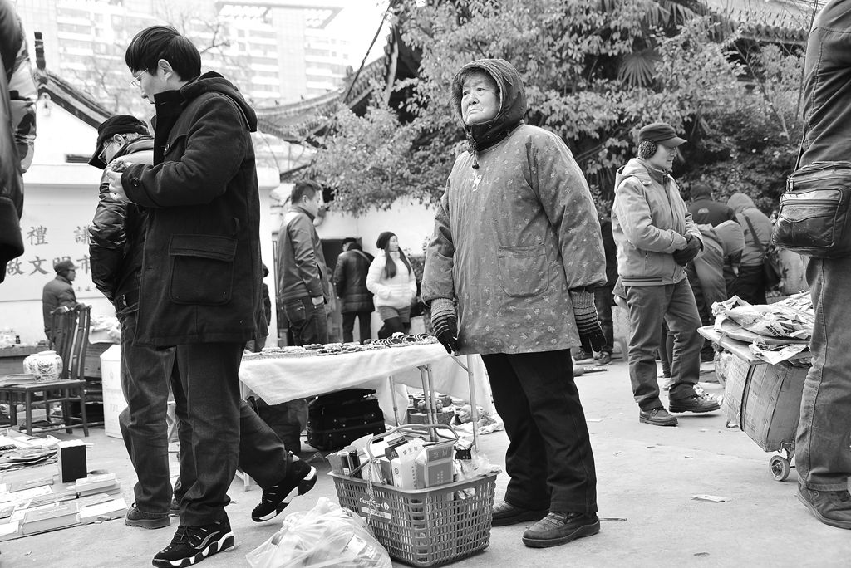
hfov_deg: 54.4
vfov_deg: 37.9
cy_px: 284
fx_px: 828
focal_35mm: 35
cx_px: 426
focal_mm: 35
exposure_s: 1/320
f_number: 4
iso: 500
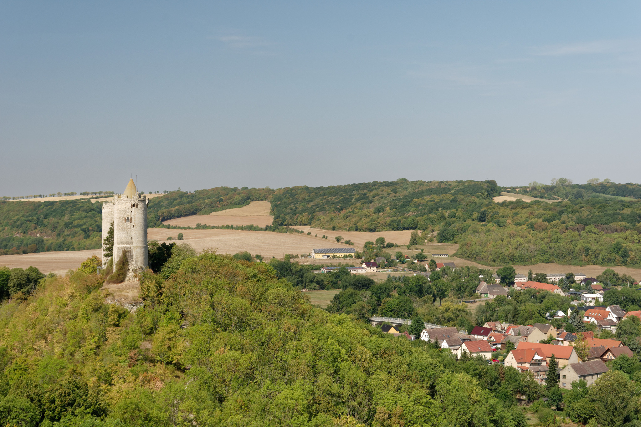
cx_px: 320
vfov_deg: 25.1
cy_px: 214
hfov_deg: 36.9
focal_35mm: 54
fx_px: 961
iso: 200
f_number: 8
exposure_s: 1/125
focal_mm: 36
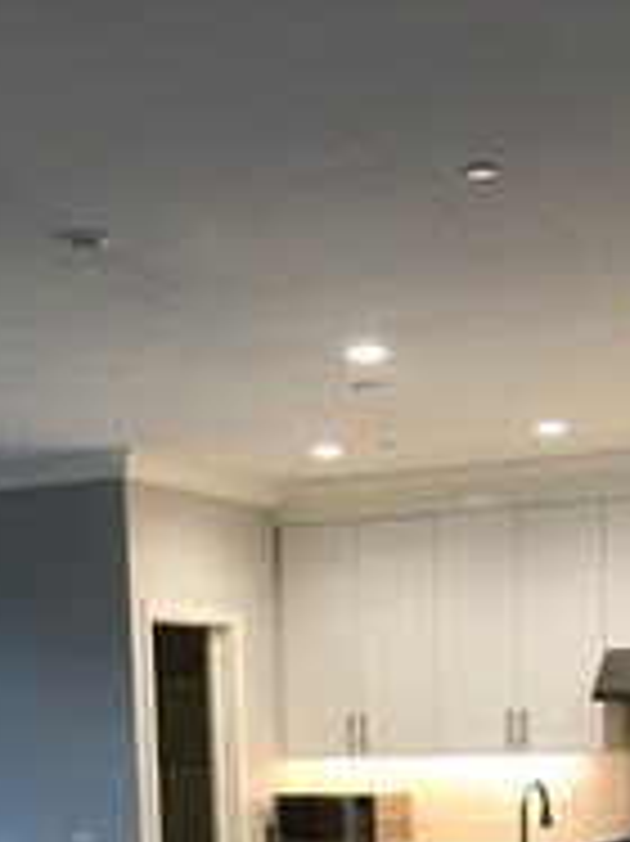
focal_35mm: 72
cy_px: 959
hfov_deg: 20.4
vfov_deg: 24.9
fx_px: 1749
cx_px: 342
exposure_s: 1/30
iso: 32
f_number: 1.8
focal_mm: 3.99
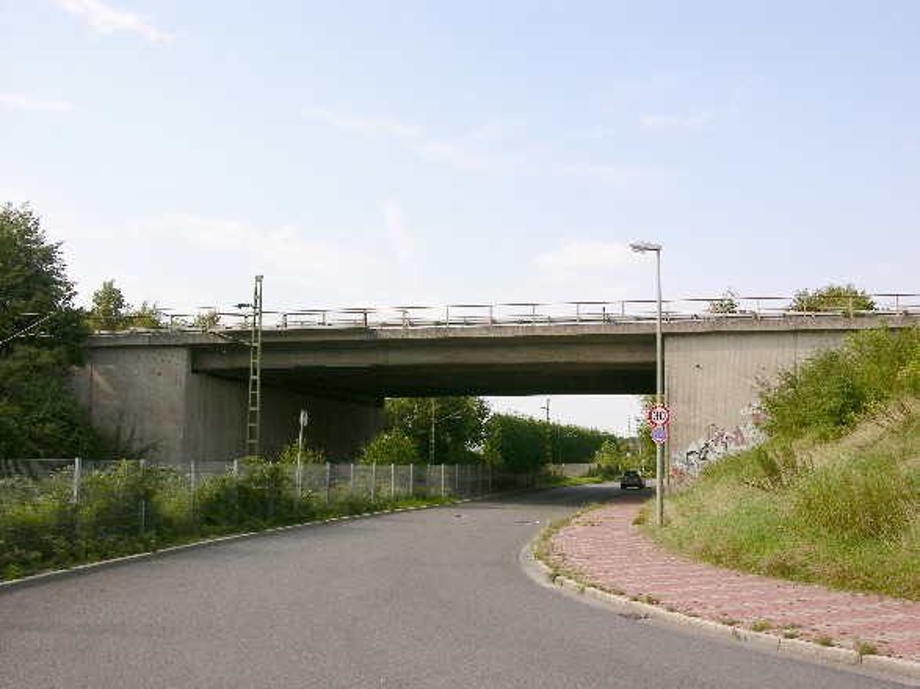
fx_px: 930
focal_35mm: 35
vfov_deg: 40.7
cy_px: 344
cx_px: 460
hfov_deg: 52.6
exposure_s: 1/120
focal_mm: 8.9
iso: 50
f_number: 7.1
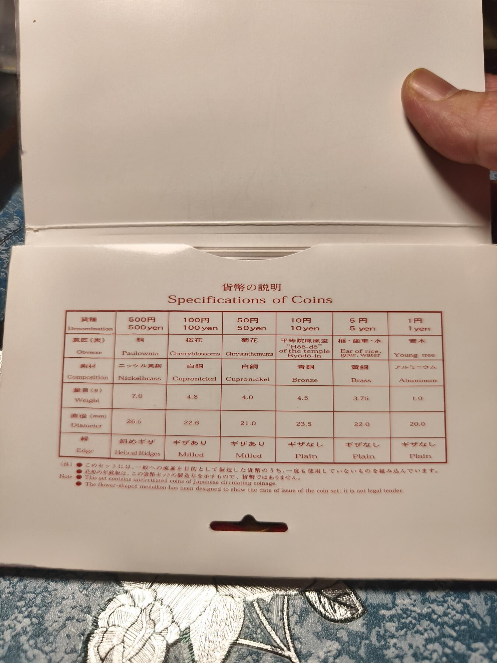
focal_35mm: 23
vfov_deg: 73.9
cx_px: 248
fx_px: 440
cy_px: 332
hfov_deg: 58.9
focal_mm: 8.67
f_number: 1.75
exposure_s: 1/158
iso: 50
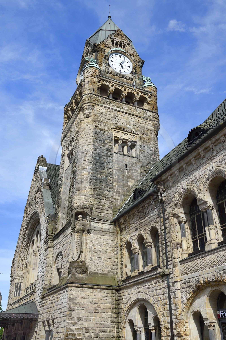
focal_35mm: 35
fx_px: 330
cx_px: 113
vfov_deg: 54.5
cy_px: 170
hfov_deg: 37.8
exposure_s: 1/250
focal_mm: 35
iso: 200
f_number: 13
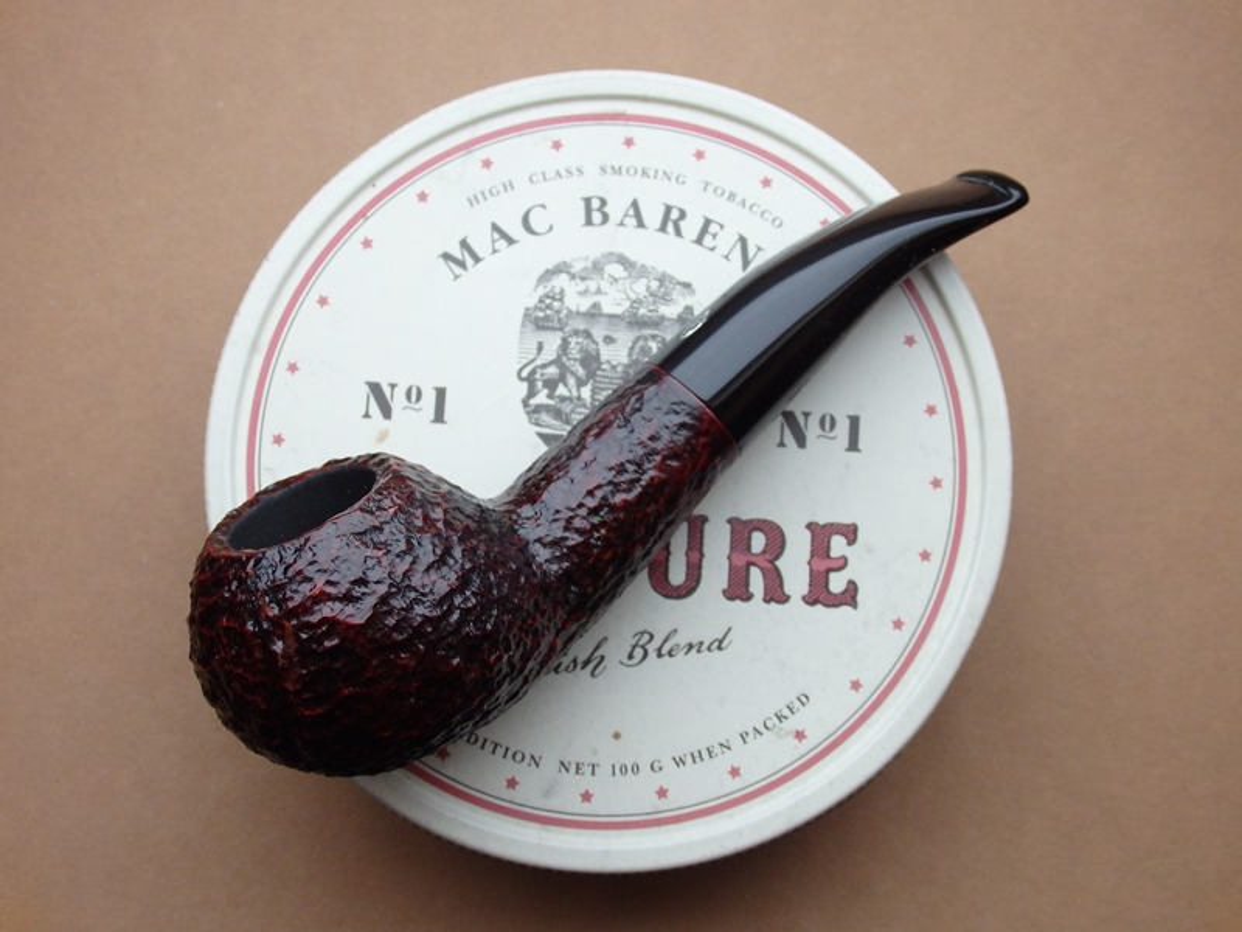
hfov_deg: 42.1
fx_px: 1615
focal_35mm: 45
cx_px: 621
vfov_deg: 32.2
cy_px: 466
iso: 400
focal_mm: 8
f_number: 3.8
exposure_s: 1/50
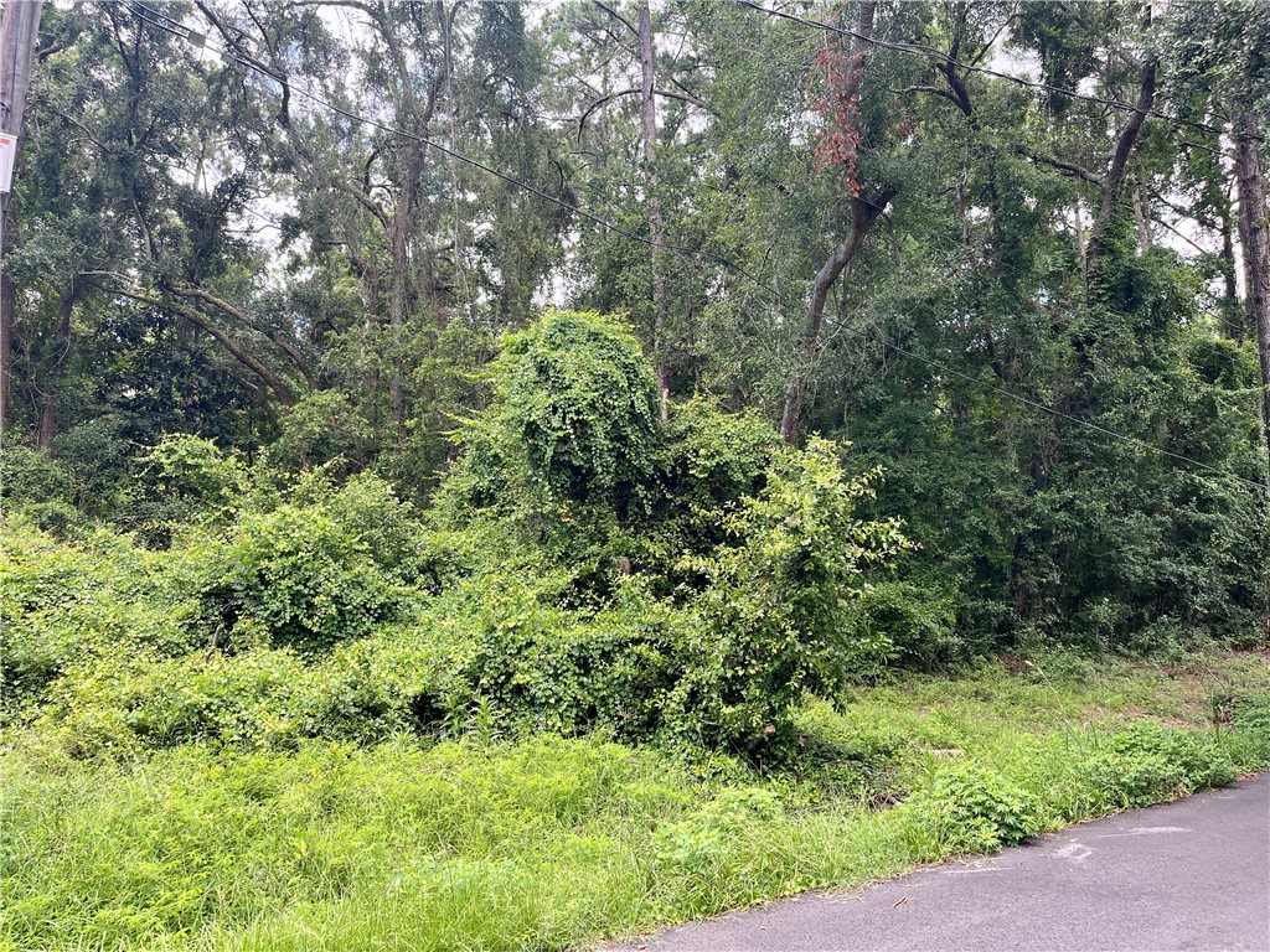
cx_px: 635
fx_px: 954
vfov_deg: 53.1
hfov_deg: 67.3
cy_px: 476
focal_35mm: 26
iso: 50
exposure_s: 1/374
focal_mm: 5.1
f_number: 1.6
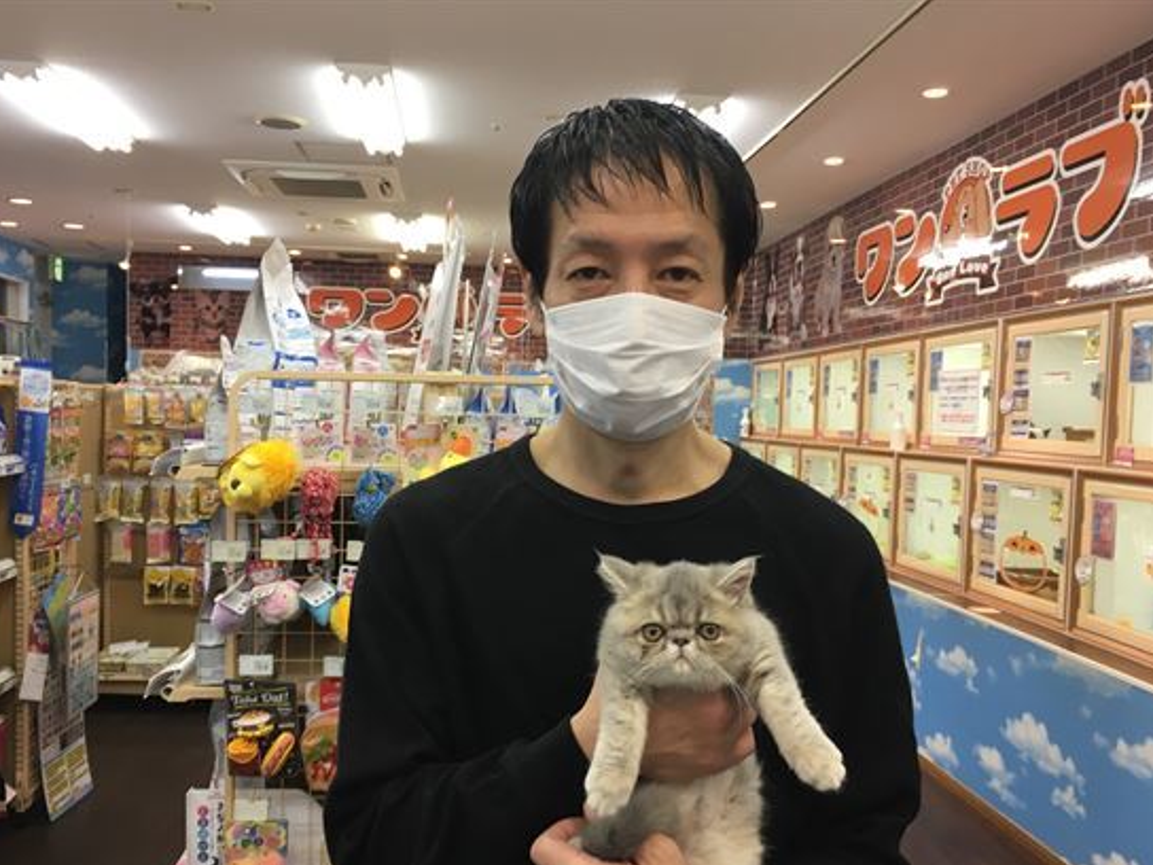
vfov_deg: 44.1
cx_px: 549
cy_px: 475
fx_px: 1066
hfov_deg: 56.8
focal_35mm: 32
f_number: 2.2
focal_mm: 4.15
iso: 50
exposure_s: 1/30
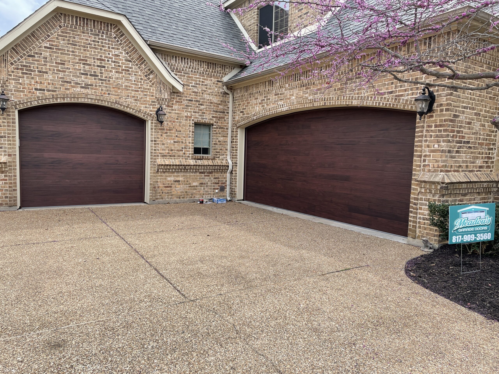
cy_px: 187
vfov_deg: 53.1
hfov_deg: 67.3
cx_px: 250
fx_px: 375
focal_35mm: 26
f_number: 1.6
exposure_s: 1/917
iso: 32
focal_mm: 4.2
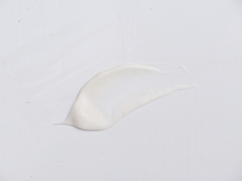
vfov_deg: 8.8
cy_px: 90
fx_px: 1175
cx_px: 121
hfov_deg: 11.8
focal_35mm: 168
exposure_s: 1/400
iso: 200
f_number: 7.1
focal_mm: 84
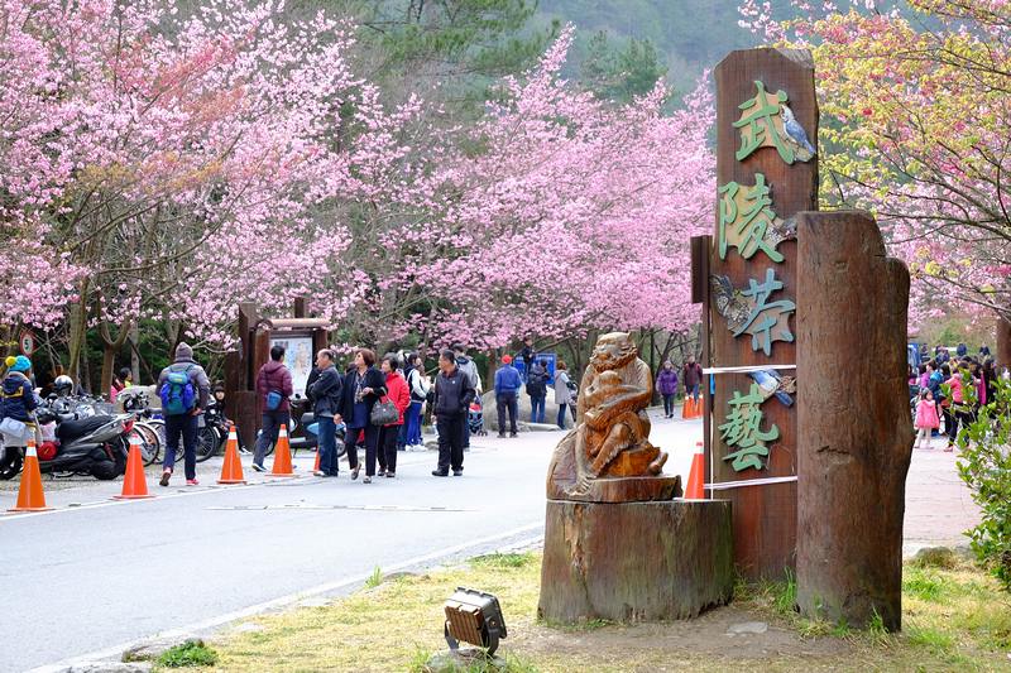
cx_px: 506
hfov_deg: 24.5
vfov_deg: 16.4
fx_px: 2330
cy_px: 336
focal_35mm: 83
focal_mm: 55
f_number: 8
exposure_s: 1/75
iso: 400
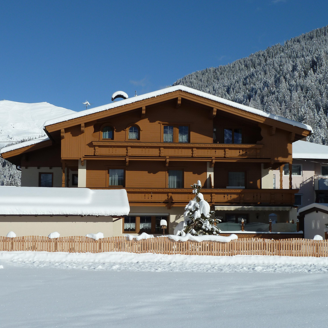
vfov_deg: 27.7
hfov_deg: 27.7
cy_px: 164
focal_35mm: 62
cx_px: 150
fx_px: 665
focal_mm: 8.5
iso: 80
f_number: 5.6
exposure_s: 1/800
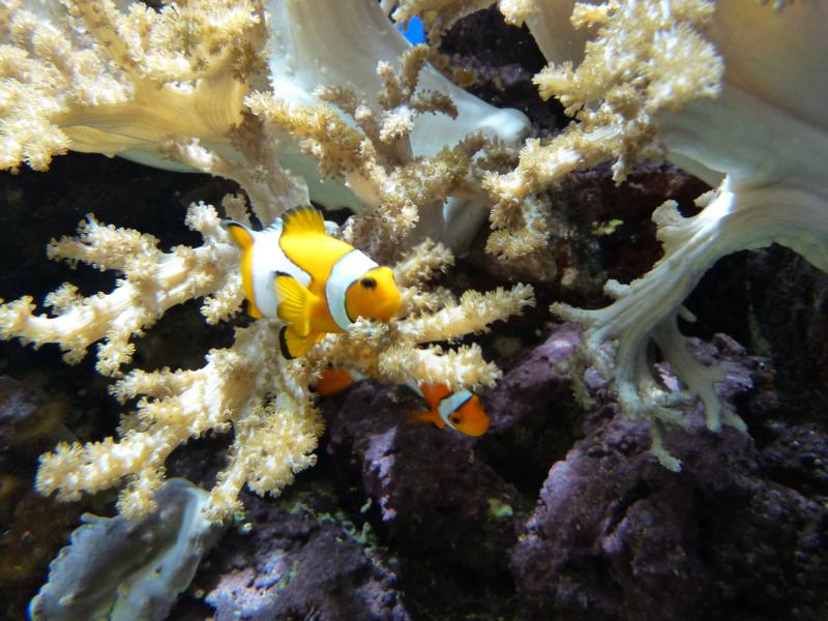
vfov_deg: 48.2
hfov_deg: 61.7
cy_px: 310
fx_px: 694
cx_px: 414
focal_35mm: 29
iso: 400
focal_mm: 4.8
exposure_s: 1/15
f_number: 2.8
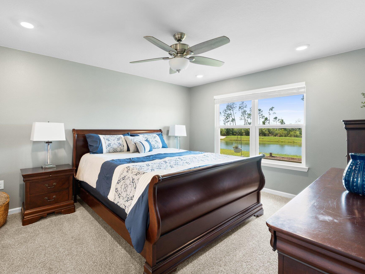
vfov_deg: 74.7
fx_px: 179
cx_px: 156
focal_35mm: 17
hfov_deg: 90.4
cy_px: 135
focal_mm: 10
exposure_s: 1
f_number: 8
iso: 320
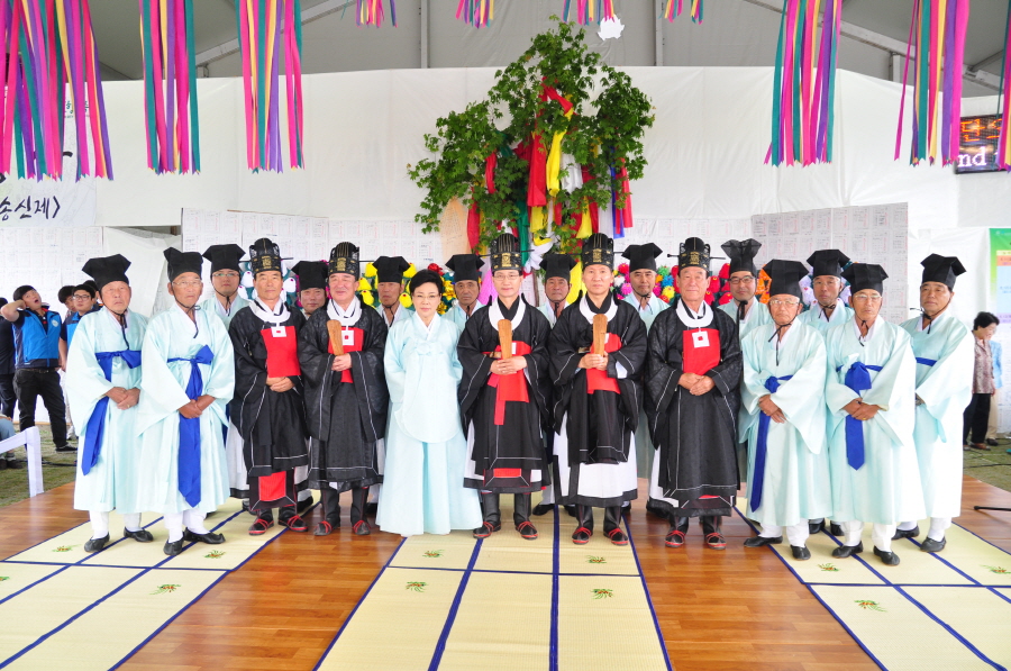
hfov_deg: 67.5
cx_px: 506
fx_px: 757
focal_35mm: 27
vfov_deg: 47.8
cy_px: 336
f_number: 5
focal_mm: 18
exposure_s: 1/60
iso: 400
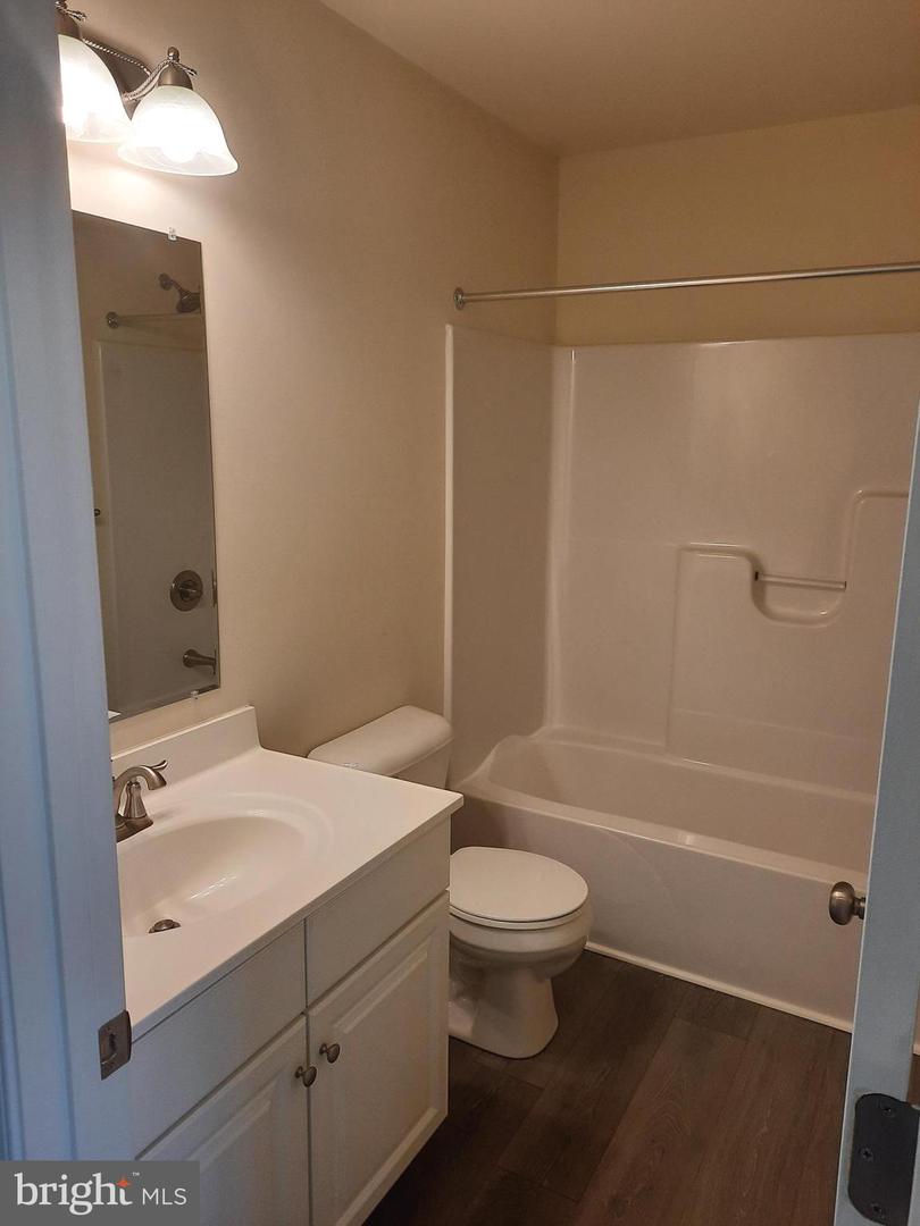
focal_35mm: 25
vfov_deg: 69.4
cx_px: 460
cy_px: 613
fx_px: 886
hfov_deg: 54.9
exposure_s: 1/60
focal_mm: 4.6
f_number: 2
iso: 80
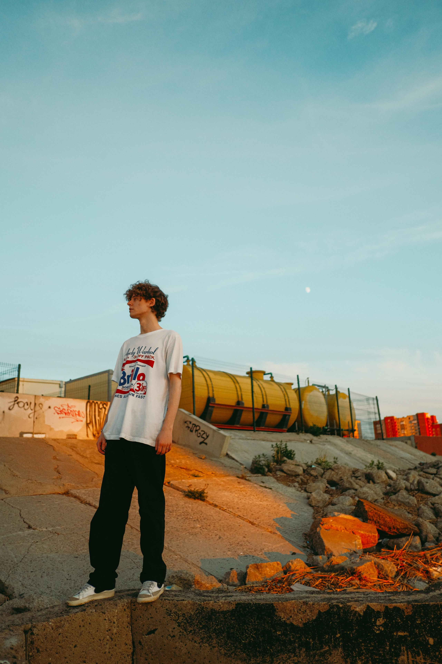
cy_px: 332
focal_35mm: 27
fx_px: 497
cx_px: 221
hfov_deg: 47.9
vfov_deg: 67.4
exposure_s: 1/2000
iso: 800
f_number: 2
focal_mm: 18
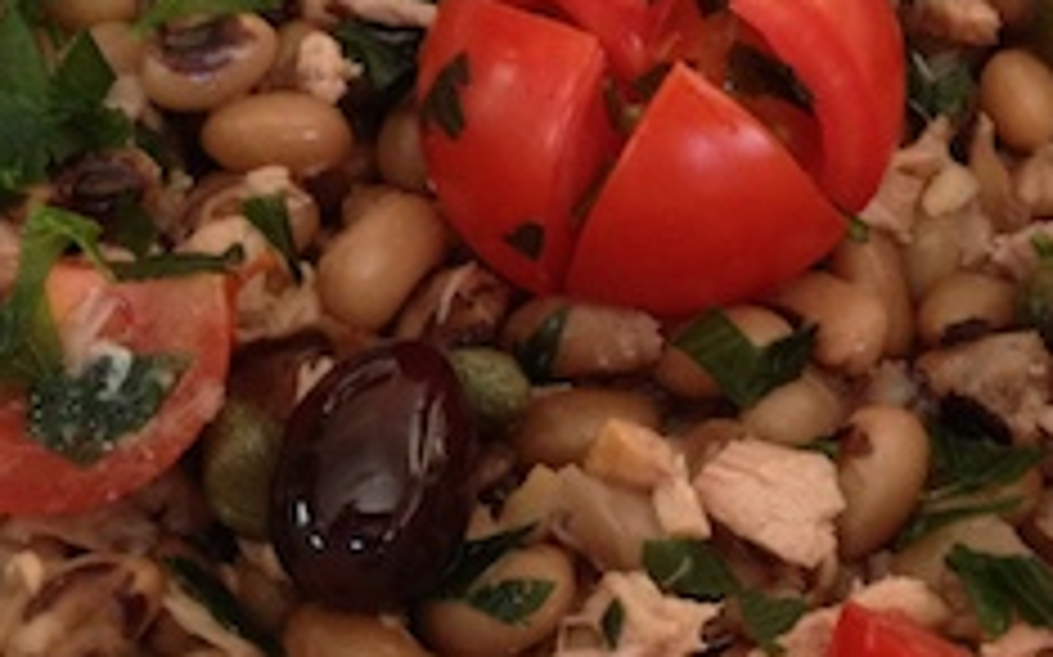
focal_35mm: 95
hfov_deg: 21.8
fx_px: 2725
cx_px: 634
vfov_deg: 13.7
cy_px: 212
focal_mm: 4.28
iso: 160
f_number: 2.4
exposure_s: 1/20
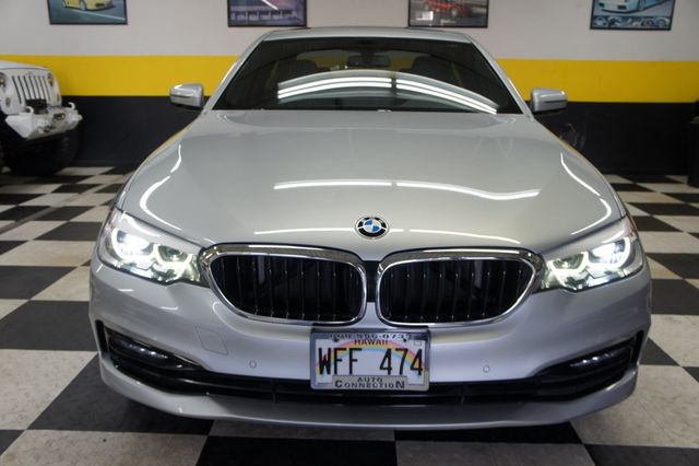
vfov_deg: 41.7
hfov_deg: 59.5
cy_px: 233
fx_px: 611
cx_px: 350
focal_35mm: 32
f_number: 4
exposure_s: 1/40
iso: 200
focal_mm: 21
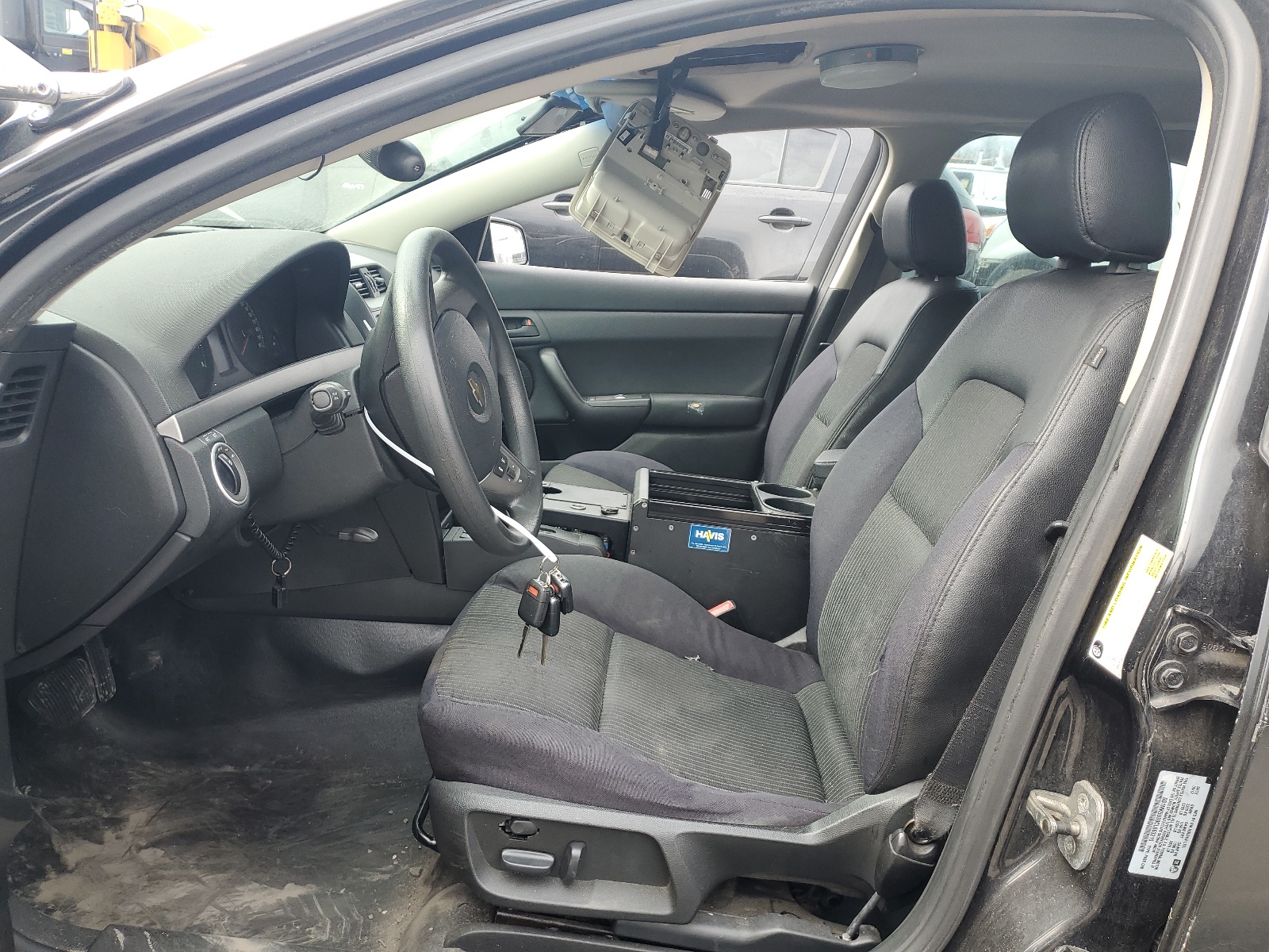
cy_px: 476
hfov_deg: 67.3
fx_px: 953
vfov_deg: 53.1
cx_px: 634
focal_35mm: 26
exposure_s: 1/294
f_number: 1.5
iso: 50
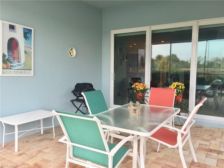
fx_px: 188
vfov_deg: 48.2
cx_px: 112
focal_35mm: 29
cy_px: 84
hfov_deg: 61.7
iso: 32
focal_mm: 4.15
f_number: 2.2
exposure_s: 1/40
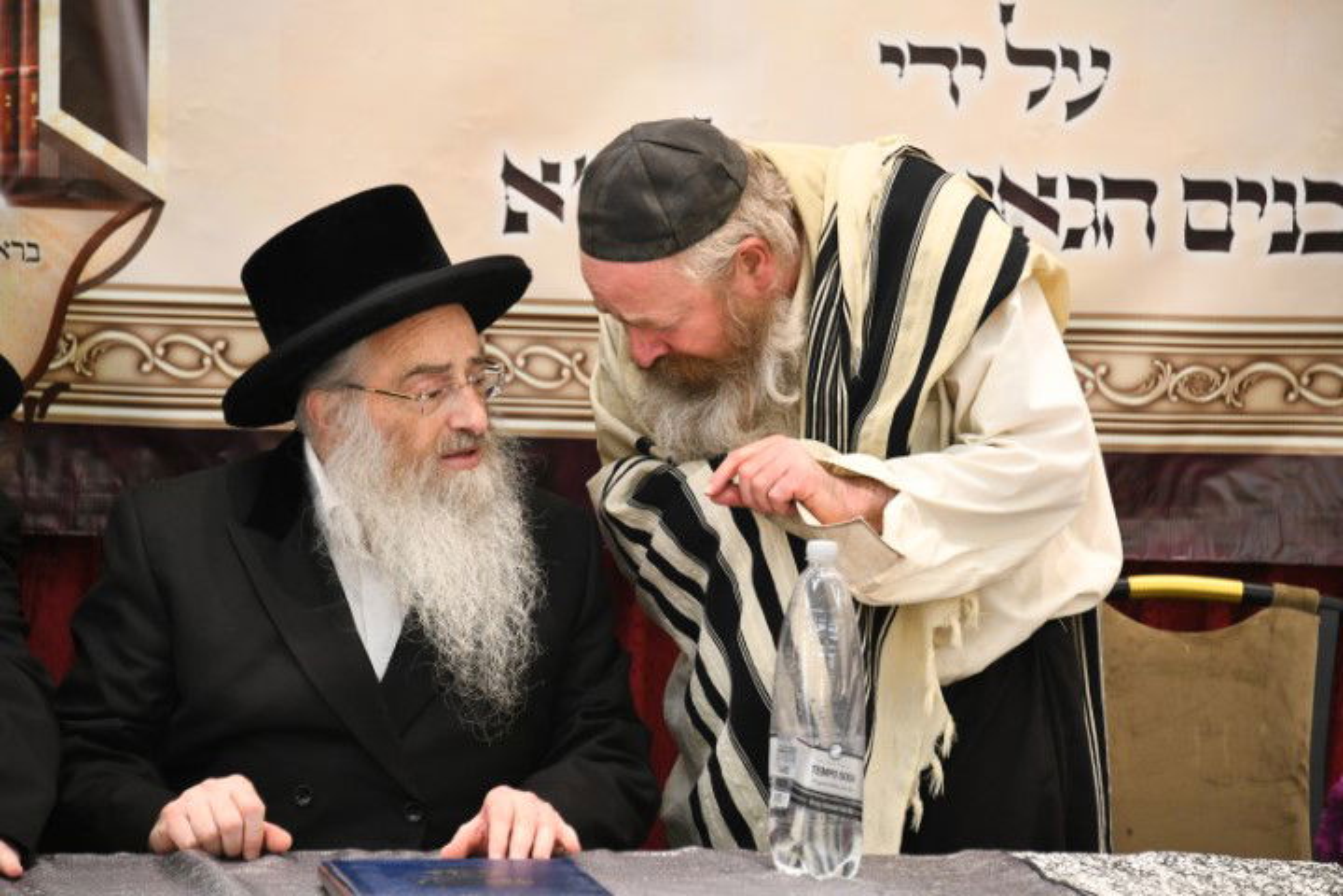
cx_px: 672
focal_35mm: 200
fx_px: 7461
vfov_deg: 6.9
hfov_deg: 10.3
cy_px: 448
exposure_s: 1/100
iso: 2500
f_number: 5.6
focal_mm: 200
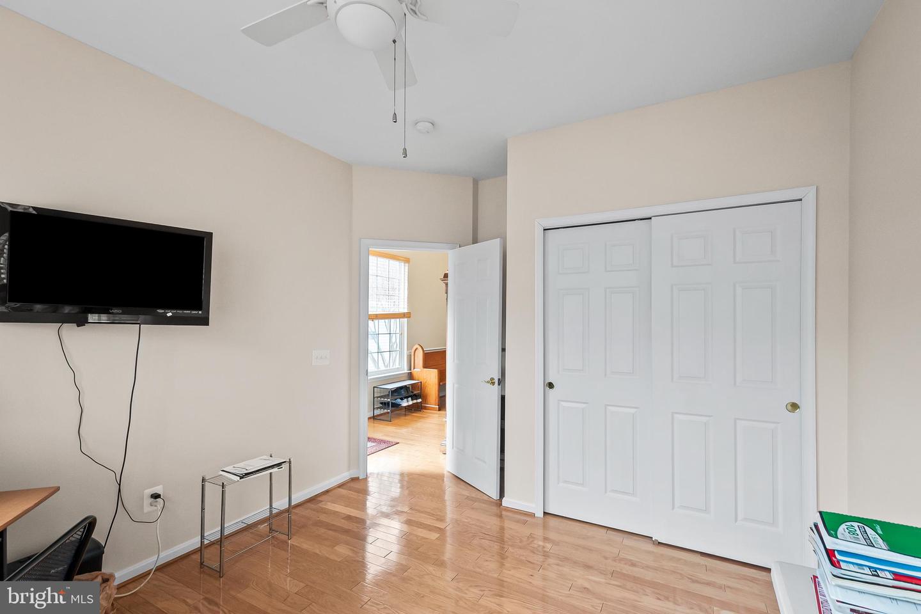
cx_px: 460
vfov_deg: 77.3
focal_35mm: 15
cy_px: 307
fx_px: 384
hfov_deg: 100.4
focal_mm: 10
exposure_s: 1/30
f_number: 7.1
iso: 640
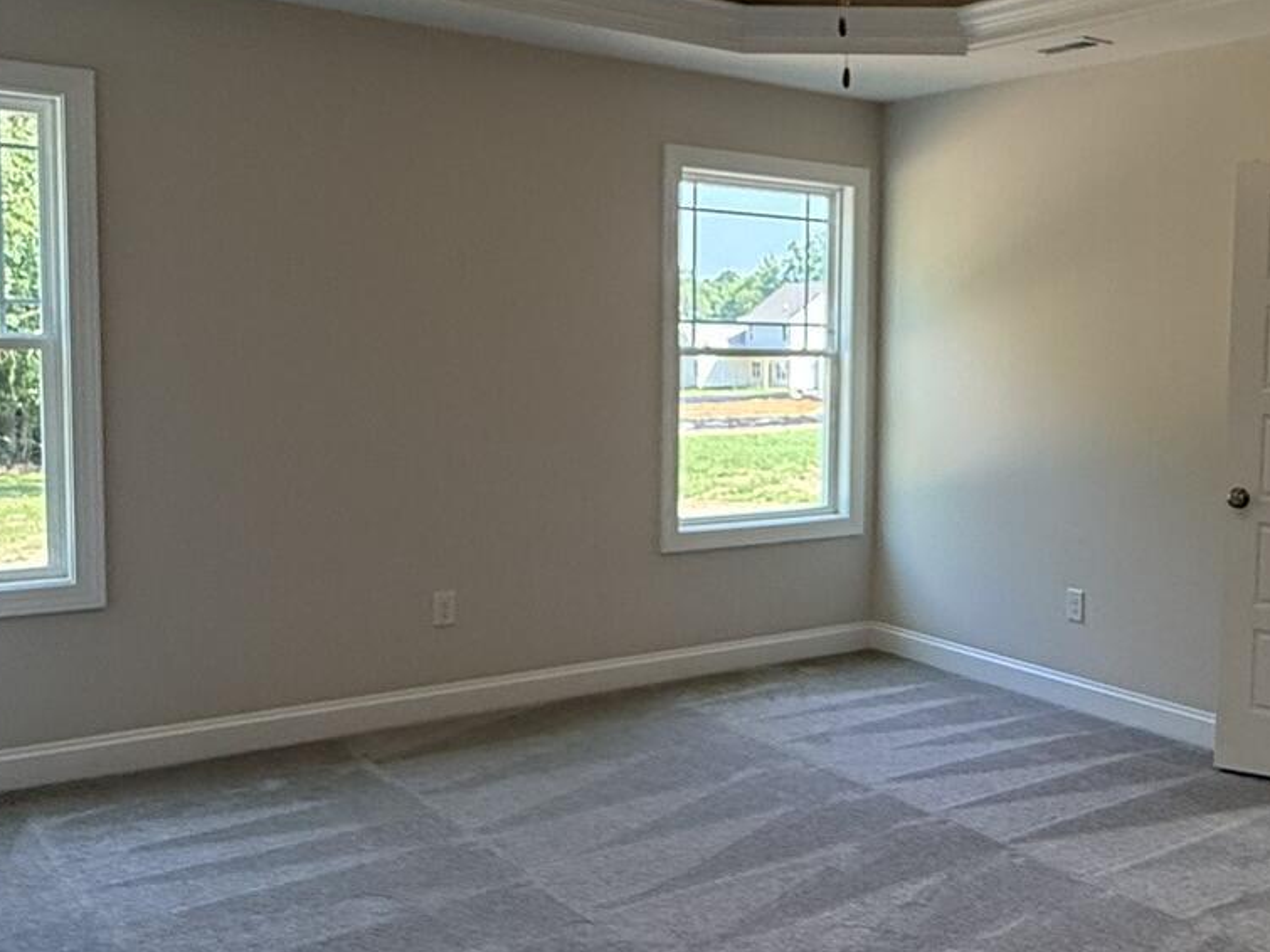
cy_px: 441
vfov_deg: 37.7
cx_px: 944
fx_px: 1394
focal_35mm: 38
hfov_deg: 47.3
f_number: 2.2
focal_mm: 2.22
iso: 160
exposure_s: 1/120
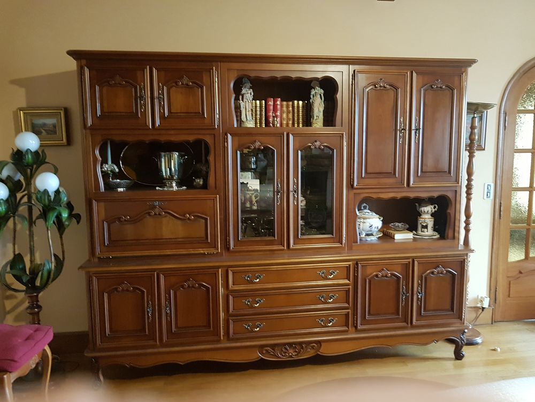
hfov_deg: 67.3
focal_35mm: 26
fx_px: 402
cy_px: 201
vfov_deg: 53.1
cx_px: 268
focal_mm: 4.2
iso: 320
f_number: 1.7
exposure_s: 1/10
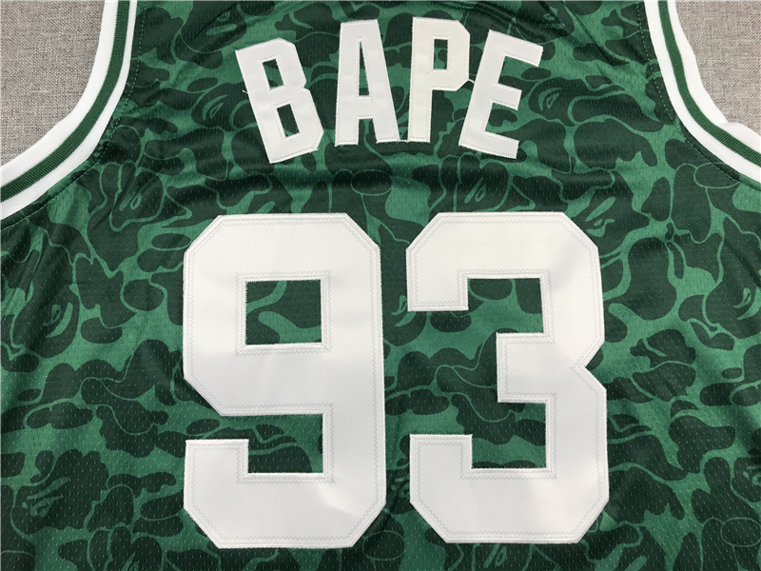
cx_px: 380
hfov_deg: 63.4
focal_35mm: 28
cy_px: 286
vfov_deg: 49.7
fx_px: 616
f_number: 1.8
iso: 40
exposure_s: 1/100
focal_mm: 3.99
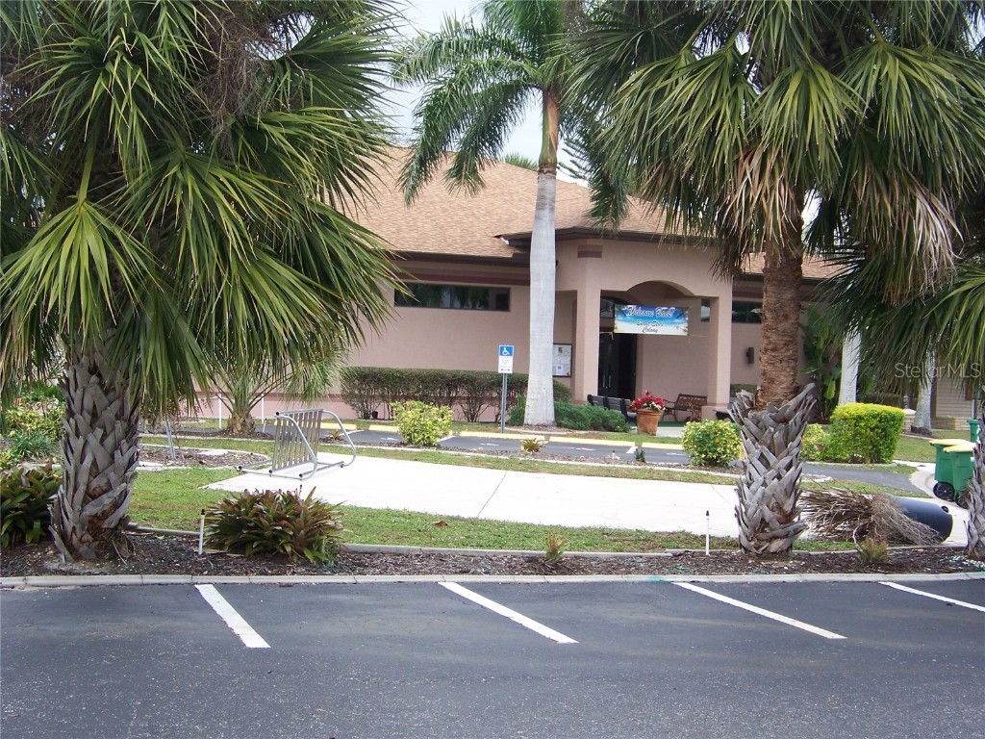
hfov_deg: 34.9
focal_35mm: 55
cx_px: 492
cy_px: 370
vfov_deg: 26.6
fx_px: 1565
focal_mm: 9.36
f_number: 3.2
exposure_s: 1/50
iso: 64
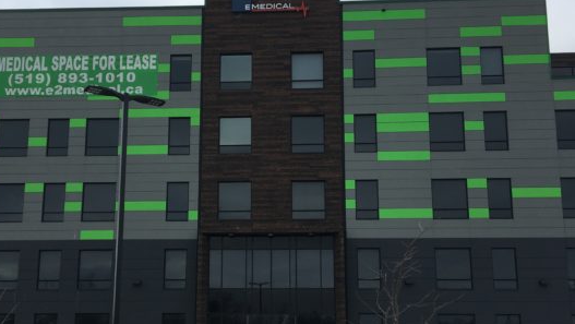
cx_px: 266
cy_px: 206
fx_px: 702
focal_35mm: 46
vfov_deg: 25.9
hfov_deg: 44.5
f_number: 2.2
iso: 25
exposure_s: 1/641
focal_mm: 4.15
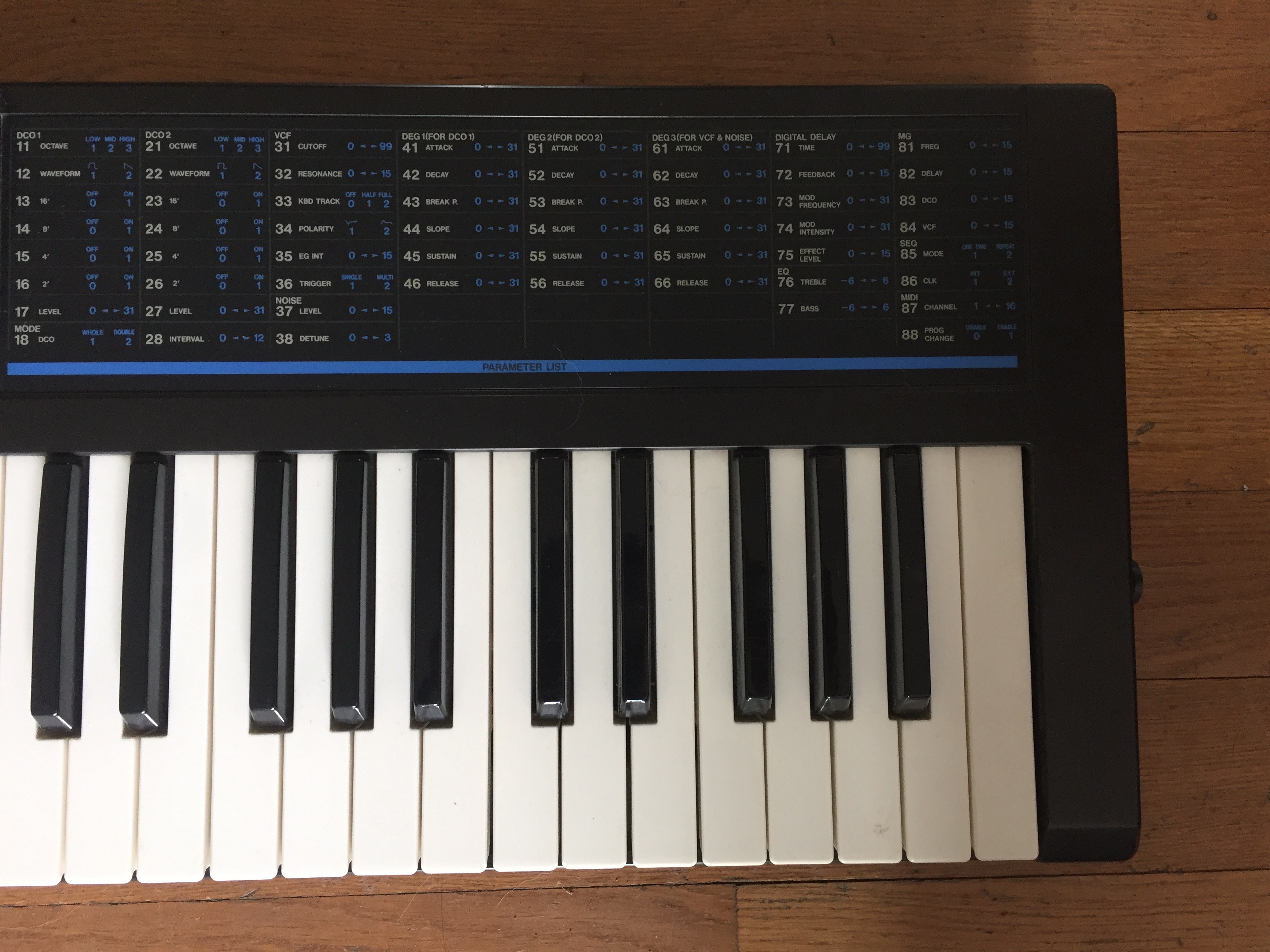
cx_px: 635
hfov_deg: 61.7
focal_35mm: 29
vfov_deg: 48.2
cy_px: 476
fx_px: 1064
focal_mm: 4.15
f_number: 2.2
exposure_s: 1/33
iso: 125
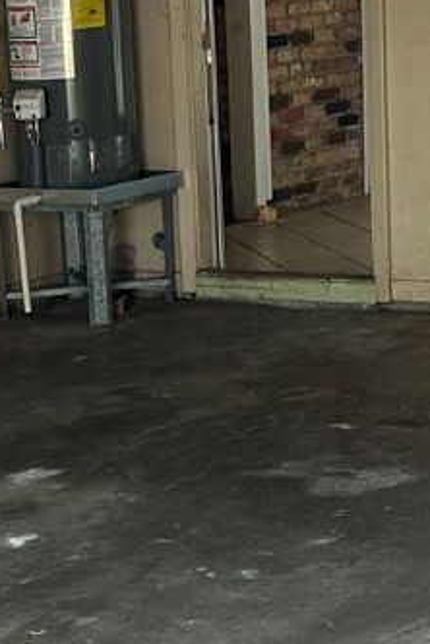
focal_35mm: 125
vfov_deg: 16.3
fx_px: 2235
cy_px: 475
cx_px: 41
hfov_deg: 10.9
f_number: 1.5
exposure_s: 1/121
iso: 80
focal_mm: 5.7
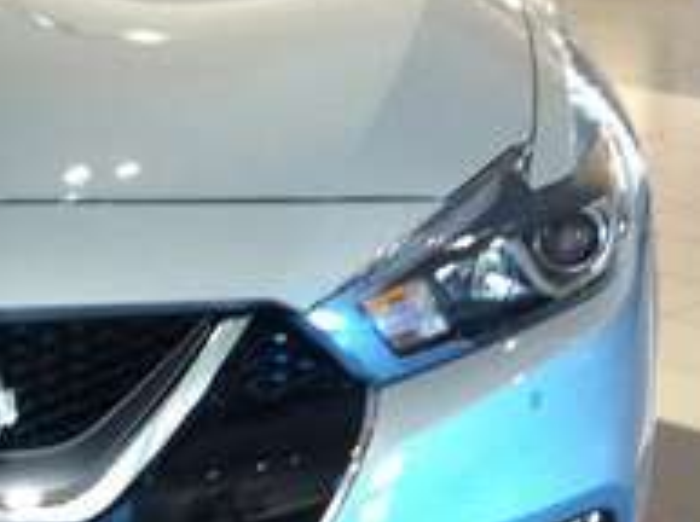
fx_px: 2927
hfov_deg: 13.3
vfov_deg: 10.2
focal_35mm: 145
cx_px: -120
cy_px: 341
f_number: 2.8
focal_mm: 3.85
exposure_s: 1/15
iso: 200
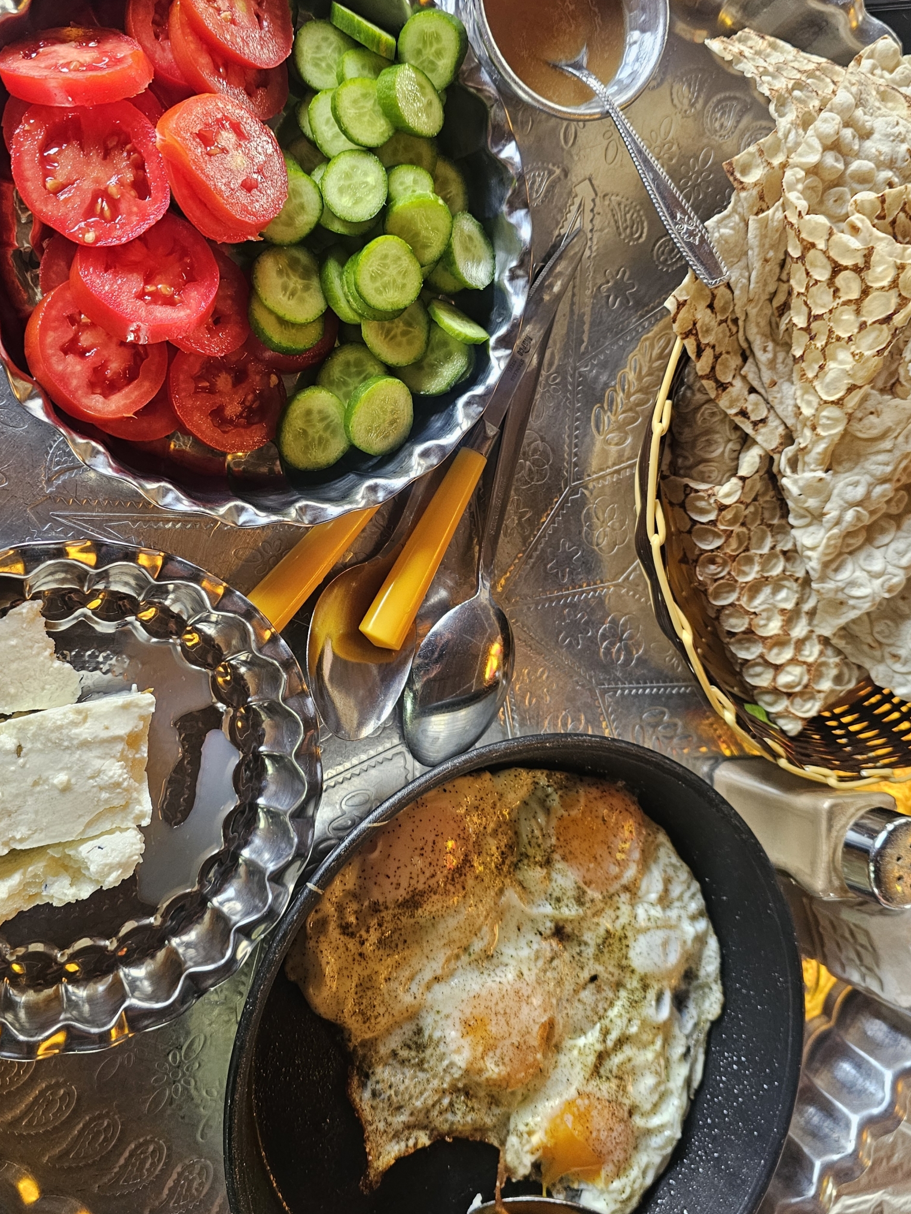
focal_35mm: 29
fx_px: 1017
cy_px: 570
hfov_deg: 48.1
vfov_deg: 61.6
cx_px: 403
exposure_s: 1/100
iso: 320
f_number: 1.7
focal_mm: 6.3
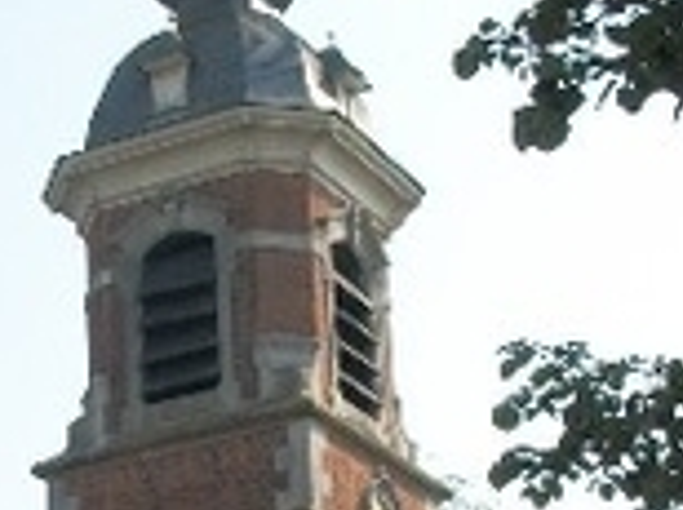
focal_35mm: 125
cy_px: 683
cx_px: -44
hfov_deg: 15.4
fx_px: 2463
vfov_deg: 11.5
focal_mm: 5.7
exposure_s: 1/320
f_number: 8.8
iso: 200
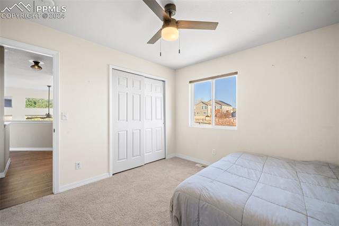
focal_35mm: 15
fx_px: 141
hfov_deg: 100.4
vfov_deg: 77.3
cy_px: 113
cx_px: 170
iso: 10000
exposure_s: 1/30
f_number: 10
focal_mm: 15
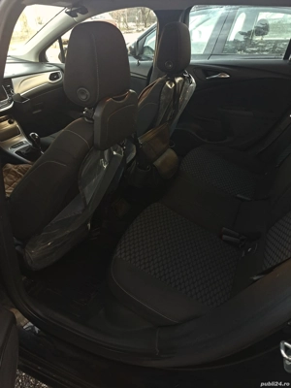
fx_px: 269
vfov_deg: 71.6
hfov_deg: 56.8
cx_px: 146
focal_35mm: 24
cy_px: 194
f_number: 1.8
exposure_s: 1/50
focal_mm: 5.23
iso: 160
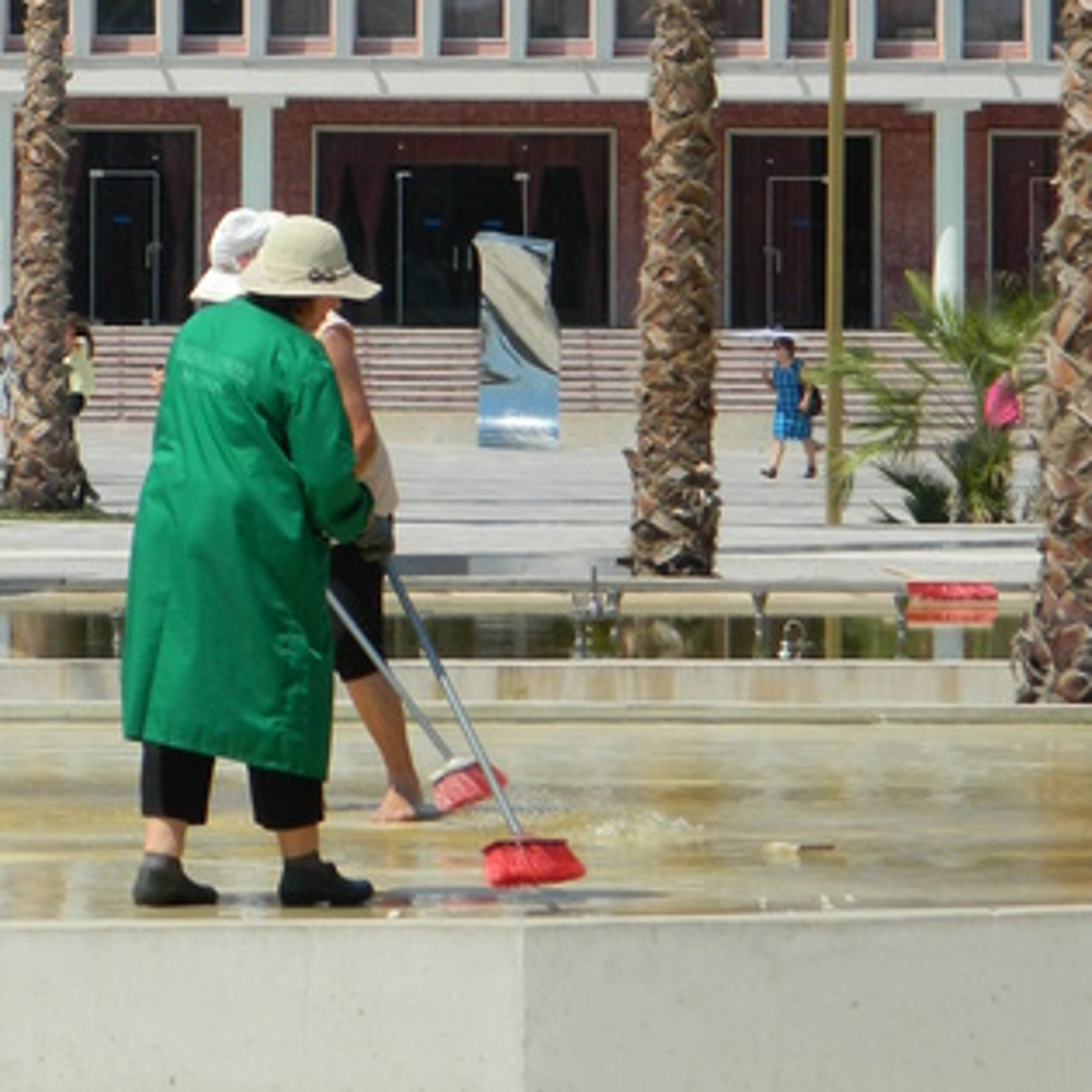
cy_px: 104
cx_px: 59
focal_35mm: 231
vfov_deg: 7.6
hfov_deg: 7.6
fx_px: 8244
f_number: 4.5
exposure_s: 1/800
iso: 80
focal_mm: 18.6
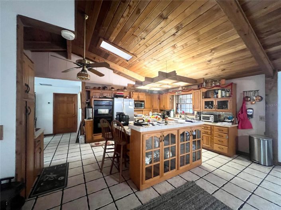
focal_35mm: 13
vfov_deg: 89.9
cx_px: 140
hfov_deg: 106.2
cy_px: 105
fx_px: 105
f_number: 1.8
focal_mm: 1.57
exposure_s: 1/60
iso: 640
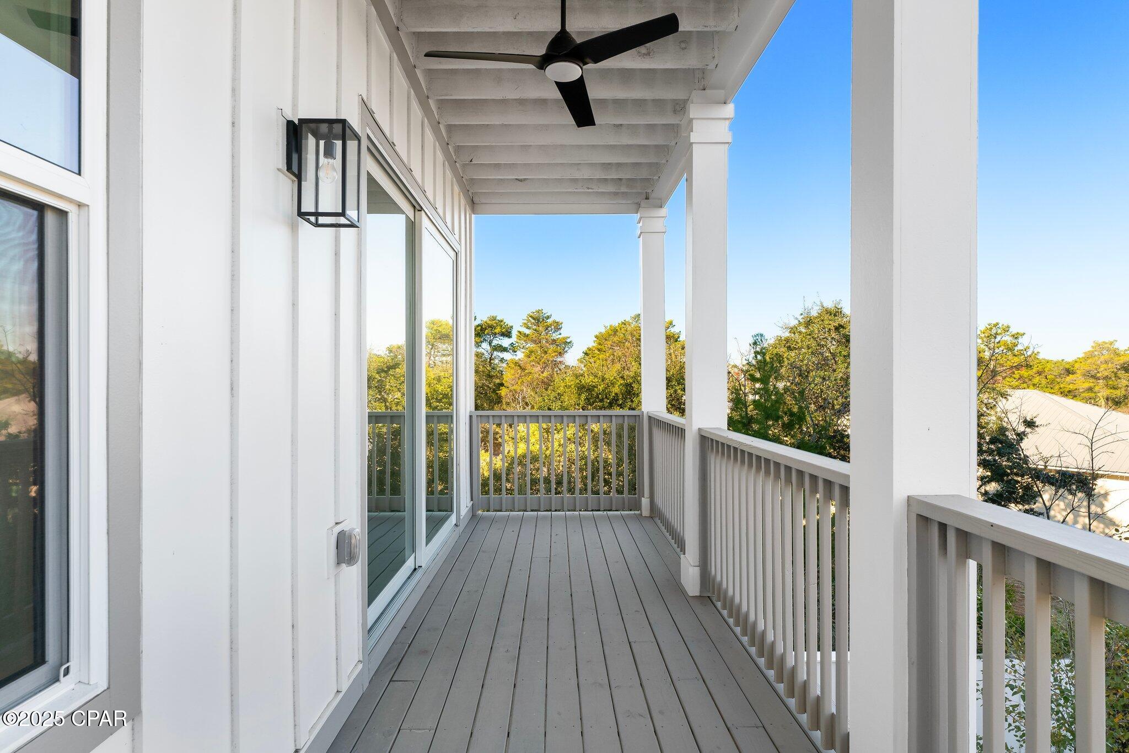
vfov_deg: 62.9
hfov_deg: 85.1
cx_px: 564
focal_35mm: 20
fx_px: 615
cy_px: 376
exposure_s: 1/400
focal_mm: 19.6
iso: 400
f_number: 8
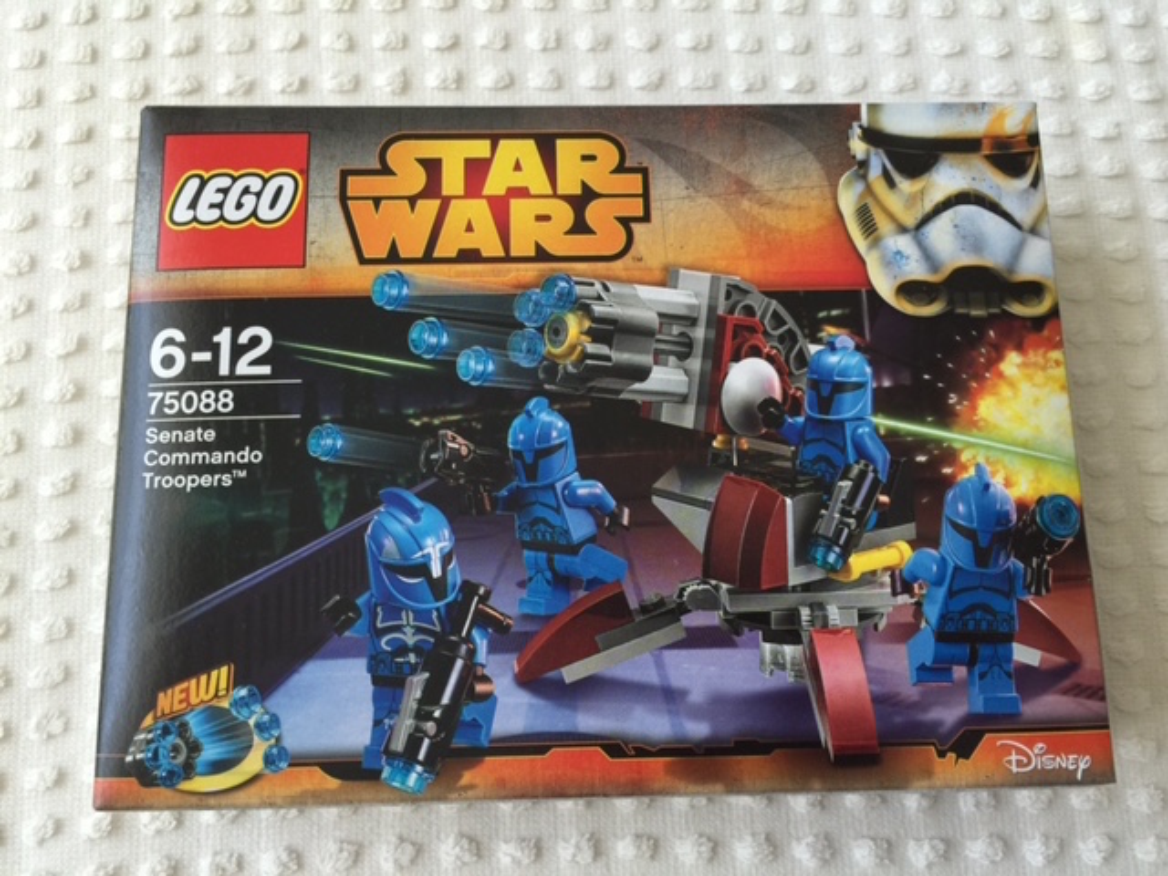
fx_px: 979
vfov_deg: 48.2
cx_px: 584
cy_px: 438
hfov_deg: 61.7
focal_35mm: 29
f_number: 2.2
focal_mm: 4.15
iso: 32
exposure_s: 1/15
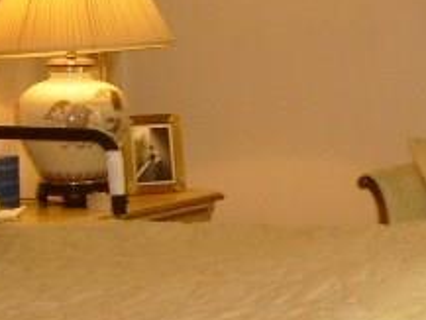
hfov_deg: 11.8
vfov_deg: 9.0
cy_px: 114
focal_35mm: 165
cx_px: 444
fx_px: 2032
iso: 100
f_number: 2.8
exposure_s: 1/45
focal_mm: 5.8
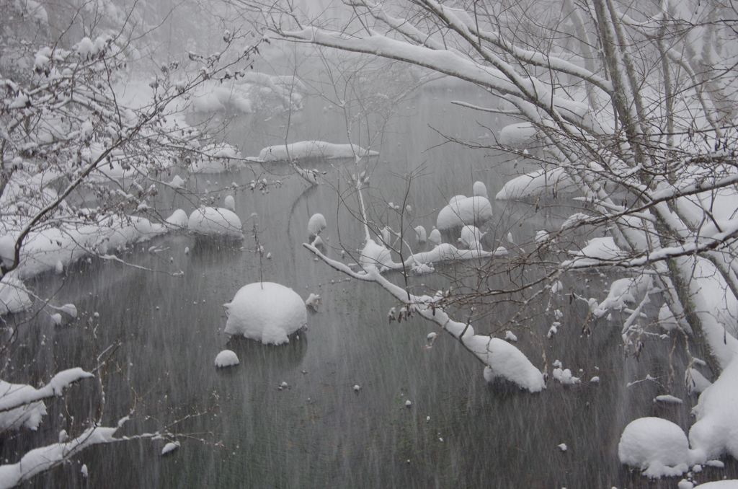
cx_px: 369
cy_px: 244
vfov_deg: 28.8
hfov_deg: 42.4
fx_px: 951
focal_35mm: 46
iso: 160
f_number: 10
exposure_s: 1/13
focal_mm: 31
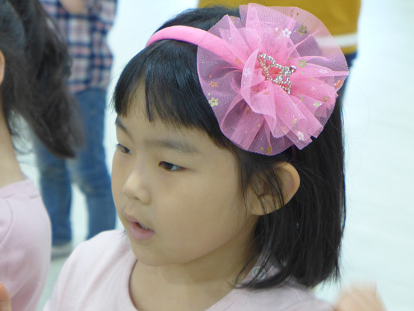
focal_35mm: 90
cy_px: 156
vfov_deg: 16.4
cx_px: 207
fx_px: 1076
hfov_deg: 21.8
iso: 400
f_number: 2.3
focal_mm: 17.7
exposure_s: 1/100
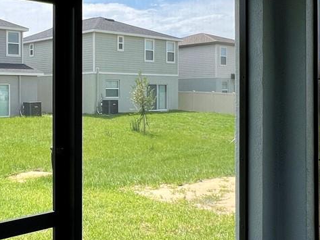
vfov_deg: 32.7
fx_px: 407
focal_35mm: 44
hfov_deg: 41.7
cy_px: 91
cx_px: 81
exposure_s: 1/978
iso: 32
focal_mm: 1.57
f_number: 1.8
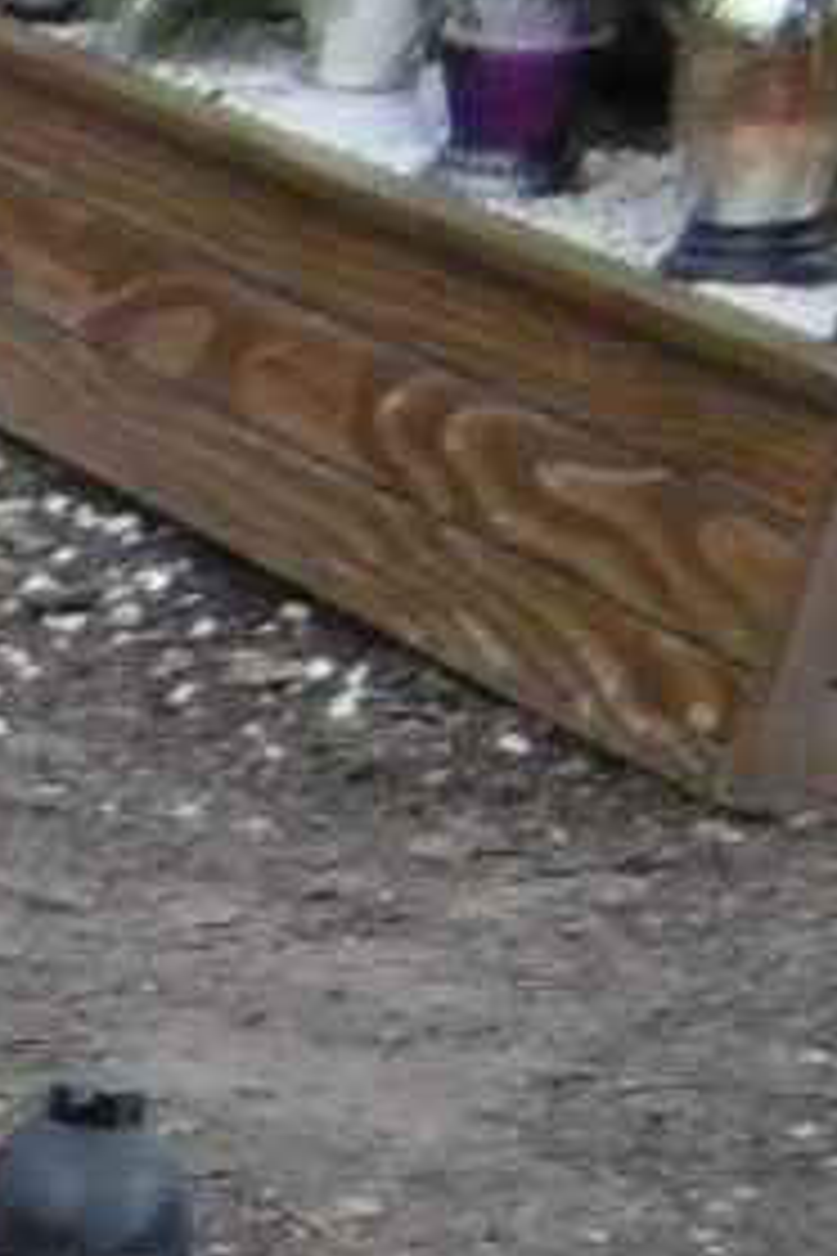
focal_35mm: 183
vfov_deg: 11.1
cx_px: -3370
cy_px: 1423
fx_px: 6382
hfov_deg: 5.6
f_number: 3.1
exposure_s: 1/250
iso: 100
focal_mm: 4.3
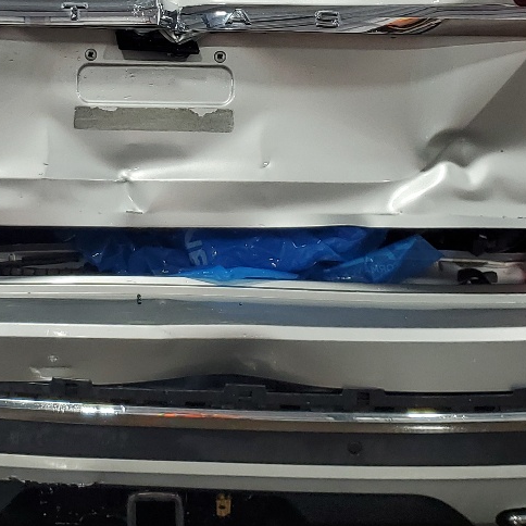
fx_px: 1307
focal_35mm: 76
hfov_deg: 22.5
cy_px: 85
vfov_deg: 22.4
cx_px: 123
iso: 53
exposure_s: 1/60.2
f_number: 1.5
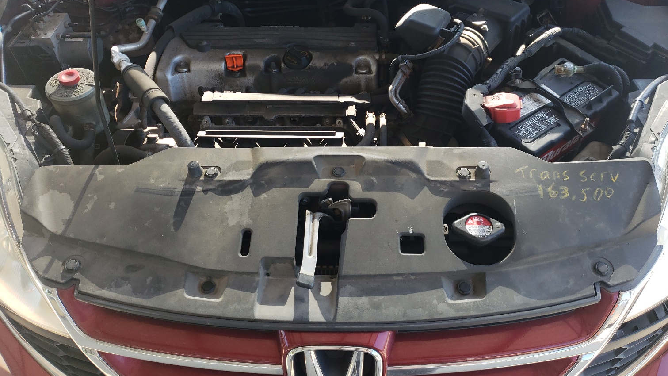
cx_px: 347
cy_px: 129
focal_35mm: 30
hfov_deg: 64.3
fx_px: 531
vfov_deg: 38.6
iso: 50
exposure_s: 1/217
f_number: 1.5
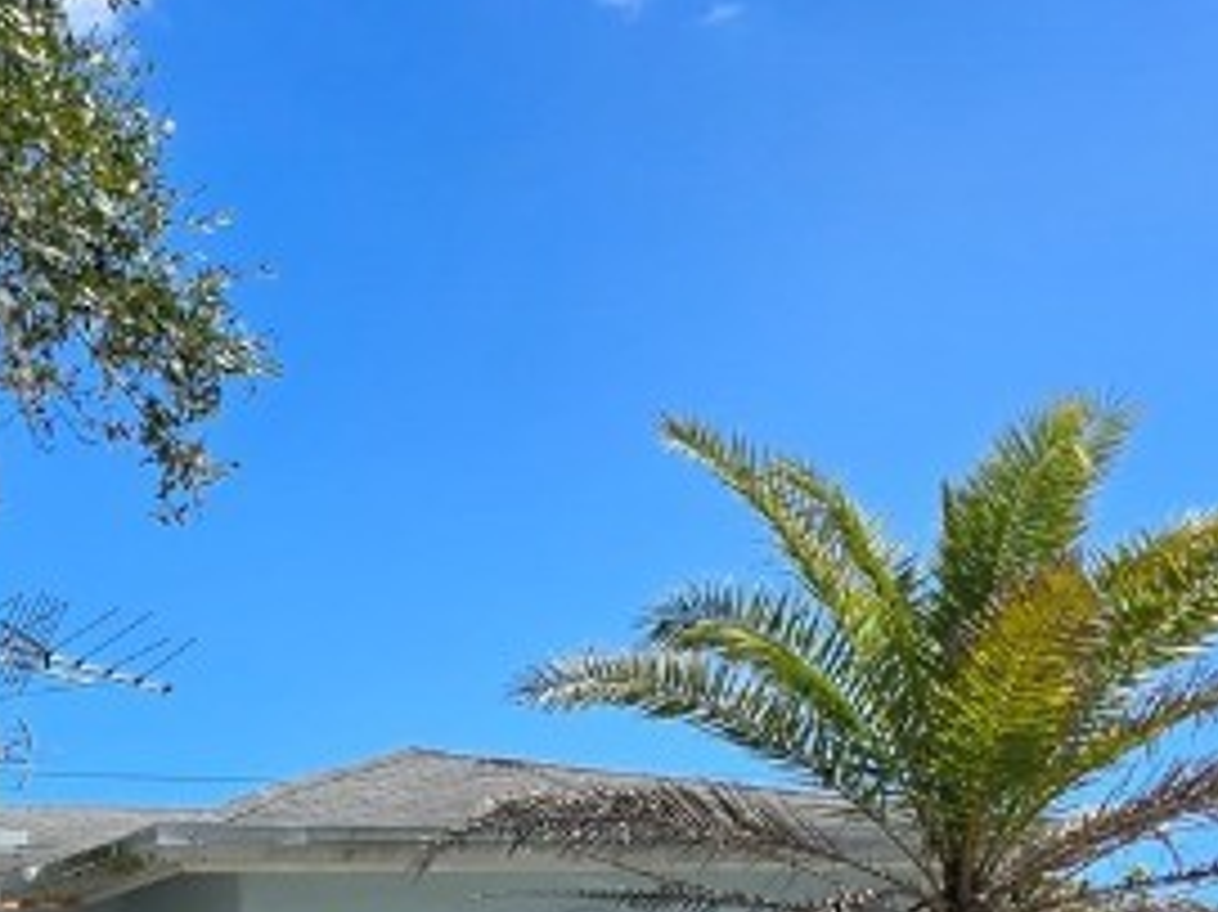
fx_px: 3060
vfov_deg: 15.9
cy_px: 1249
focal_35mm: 87
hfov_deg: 19.6
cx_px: -616
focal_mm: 6.3
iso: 12
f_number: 1.7
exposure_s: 1/707
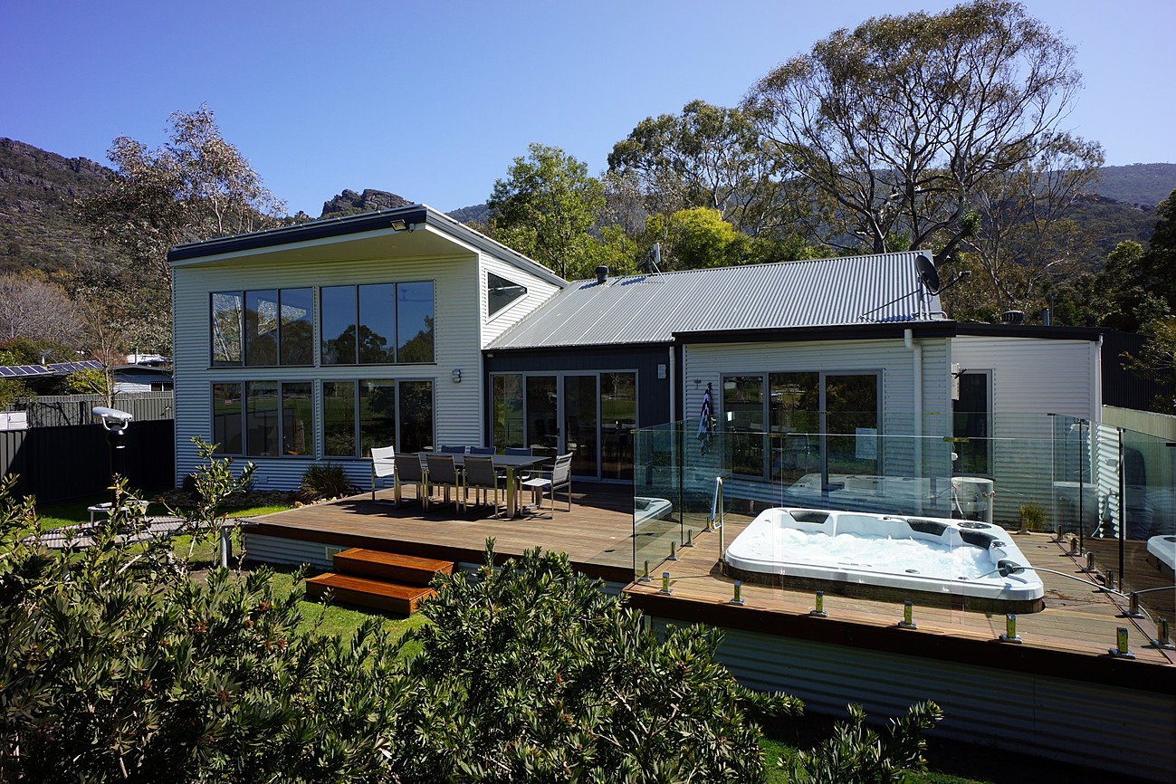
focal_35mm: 19
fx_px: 621
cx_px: 588
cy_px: 392
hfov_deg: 86.9
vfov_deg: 64.6
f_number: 11
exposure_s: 1/100
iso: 100
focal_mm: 13
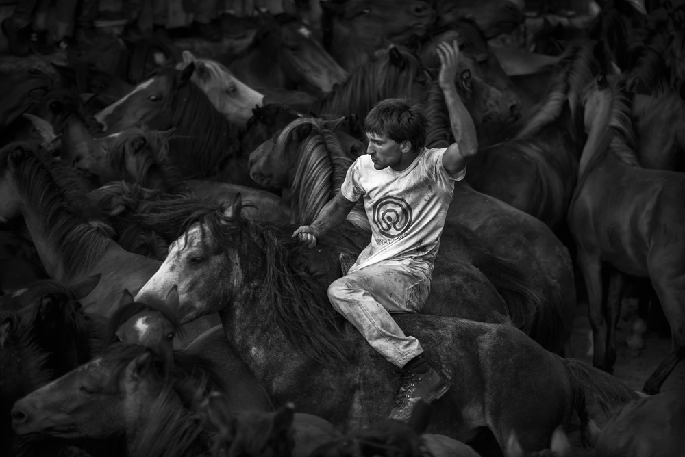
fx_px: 2665
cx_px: 342
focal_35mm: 140
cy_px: 228
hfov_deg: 14.6
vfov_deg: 9.8
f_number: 2.8
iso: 50
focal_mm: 140
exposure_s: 1/320
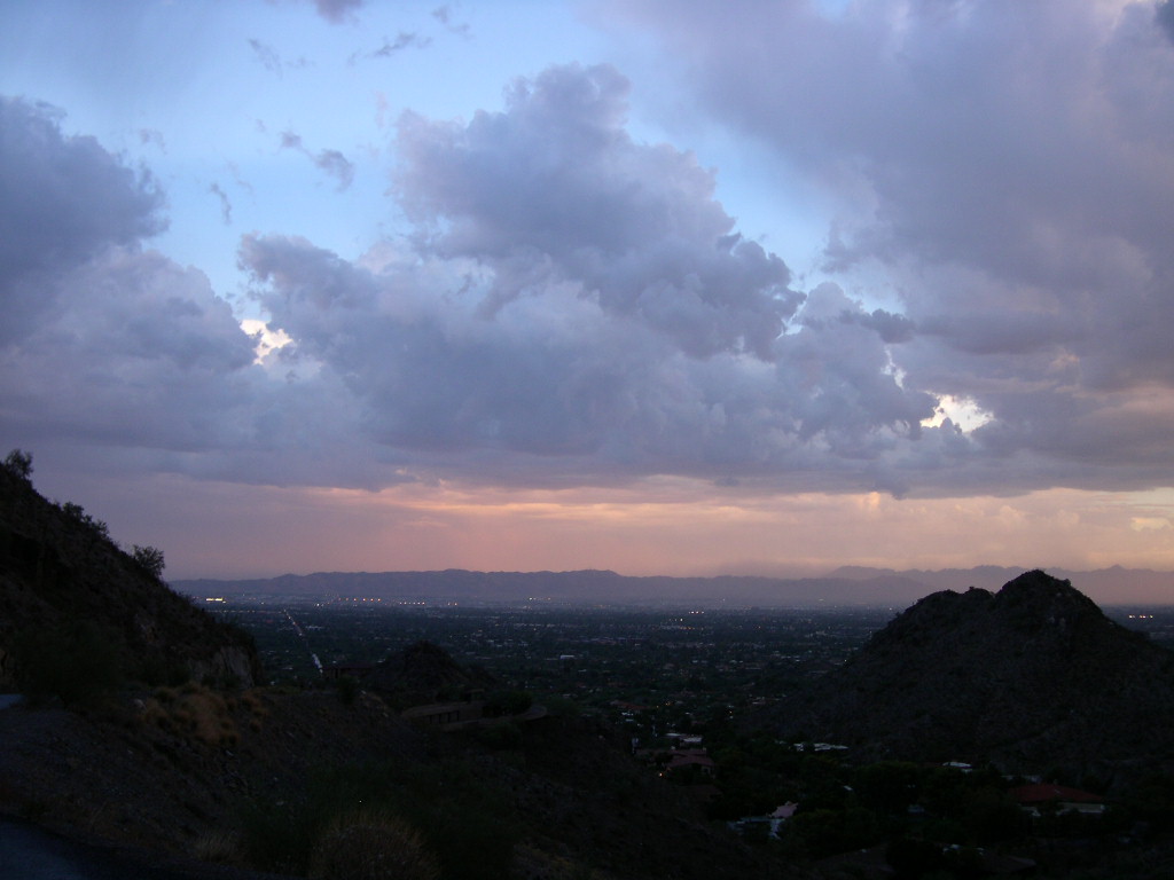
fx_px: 1289
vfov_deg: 37.7
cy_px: 440
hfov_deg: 49.0
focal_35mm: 38
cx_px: 587
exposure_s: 1/64
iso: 100
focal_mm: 8
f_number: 2.8
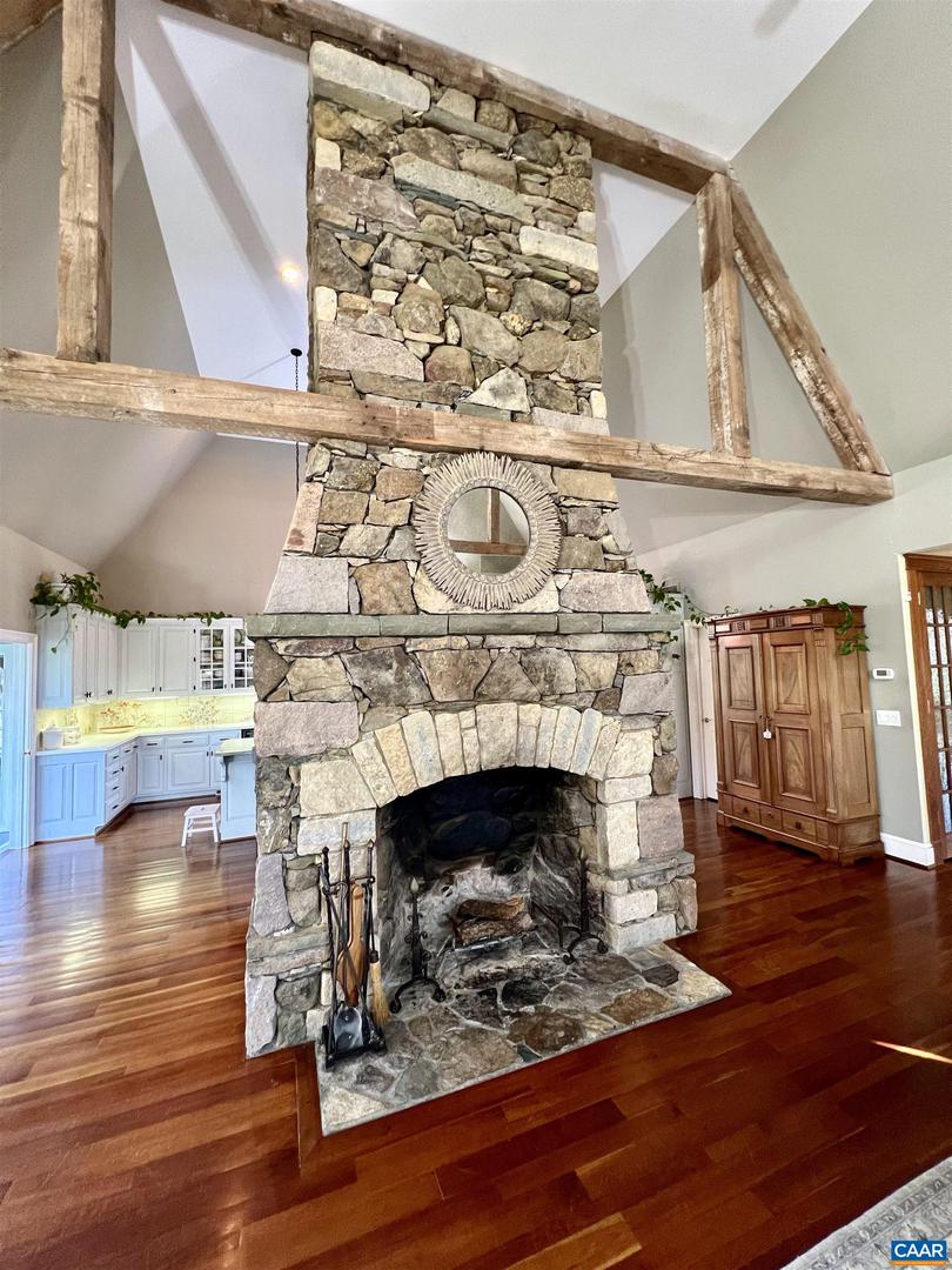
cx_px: 476
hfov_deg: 89.9
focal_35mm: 13
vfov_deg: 106.2
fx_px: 477
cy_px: 635
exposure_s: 1/60
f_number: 1.8
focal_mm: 1.57
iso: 250
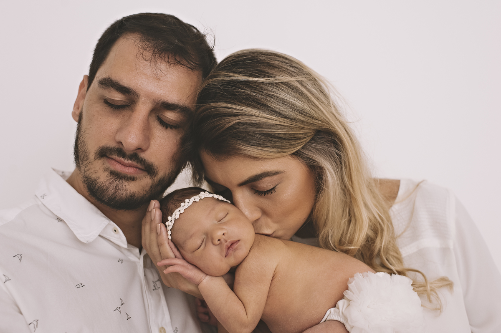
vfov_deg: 37.8
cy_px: 166
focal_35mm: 35
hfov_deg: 54.5
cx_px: 250
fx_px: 487
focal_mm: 35
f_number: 4
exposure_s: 1/200
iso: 640
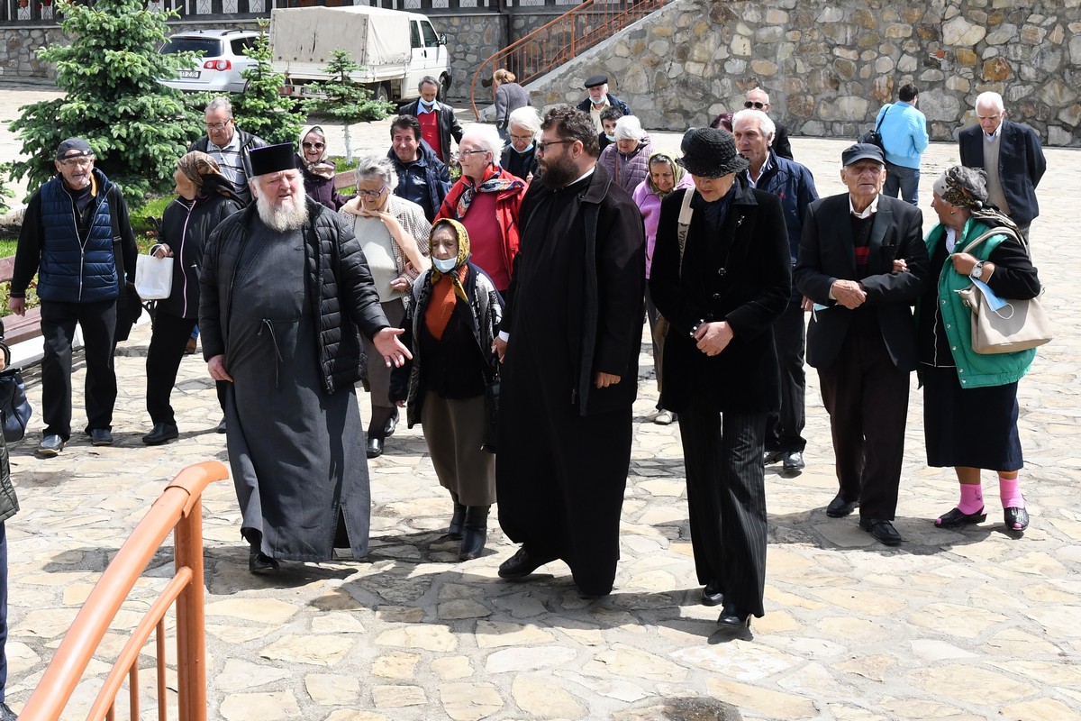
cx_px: 540
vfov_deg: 34.2
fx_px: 1171
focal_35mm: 39
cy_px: 360
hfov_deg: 49.6
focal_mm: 26
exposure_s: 1/1250
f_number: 7.1
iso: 800
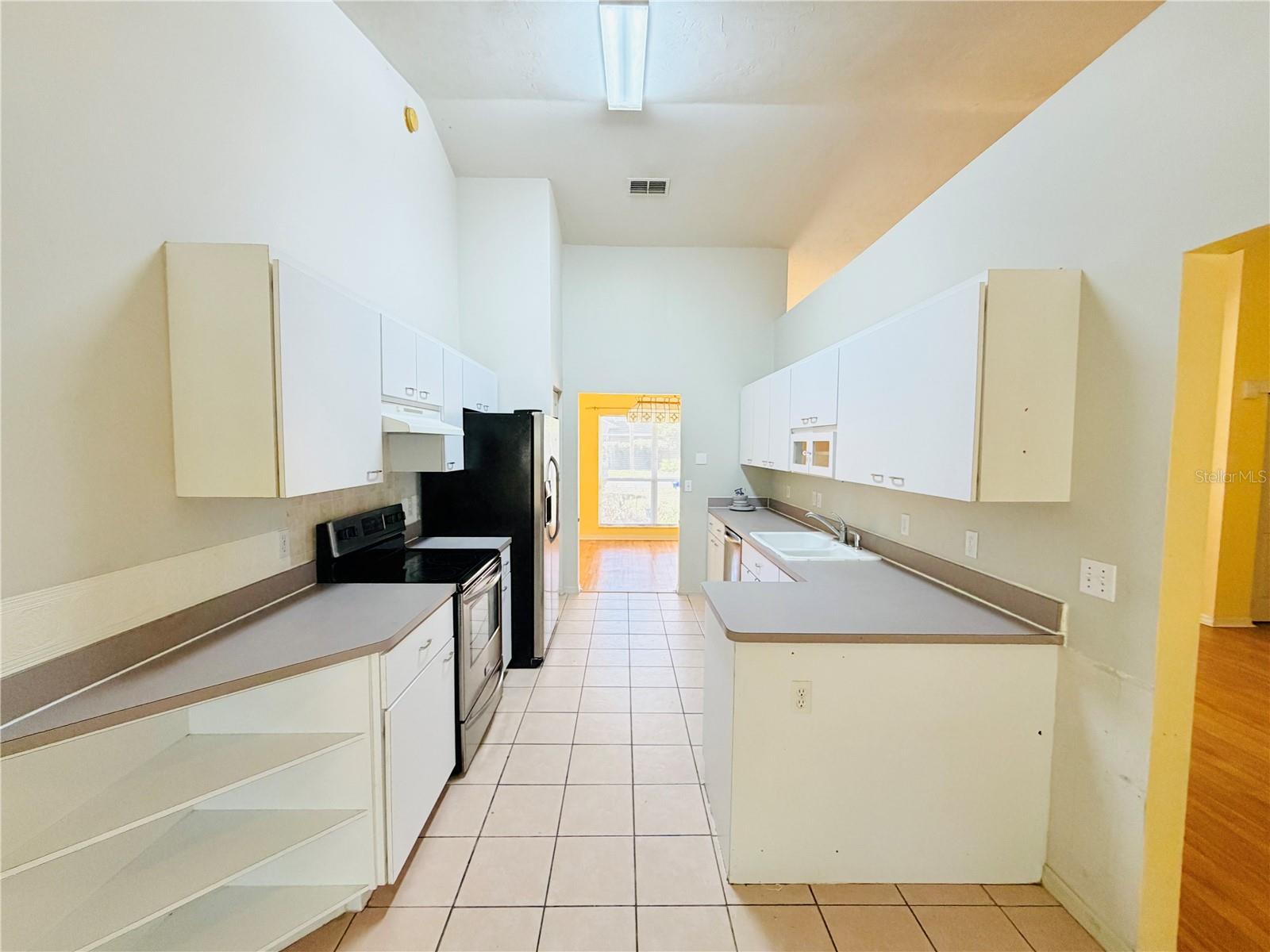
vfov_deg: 85.7
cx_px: 635
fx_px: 514
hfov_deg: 102.1
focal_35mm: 14
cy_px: 476
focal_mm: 2.22
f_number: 2.2
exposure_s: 1/120
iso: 320
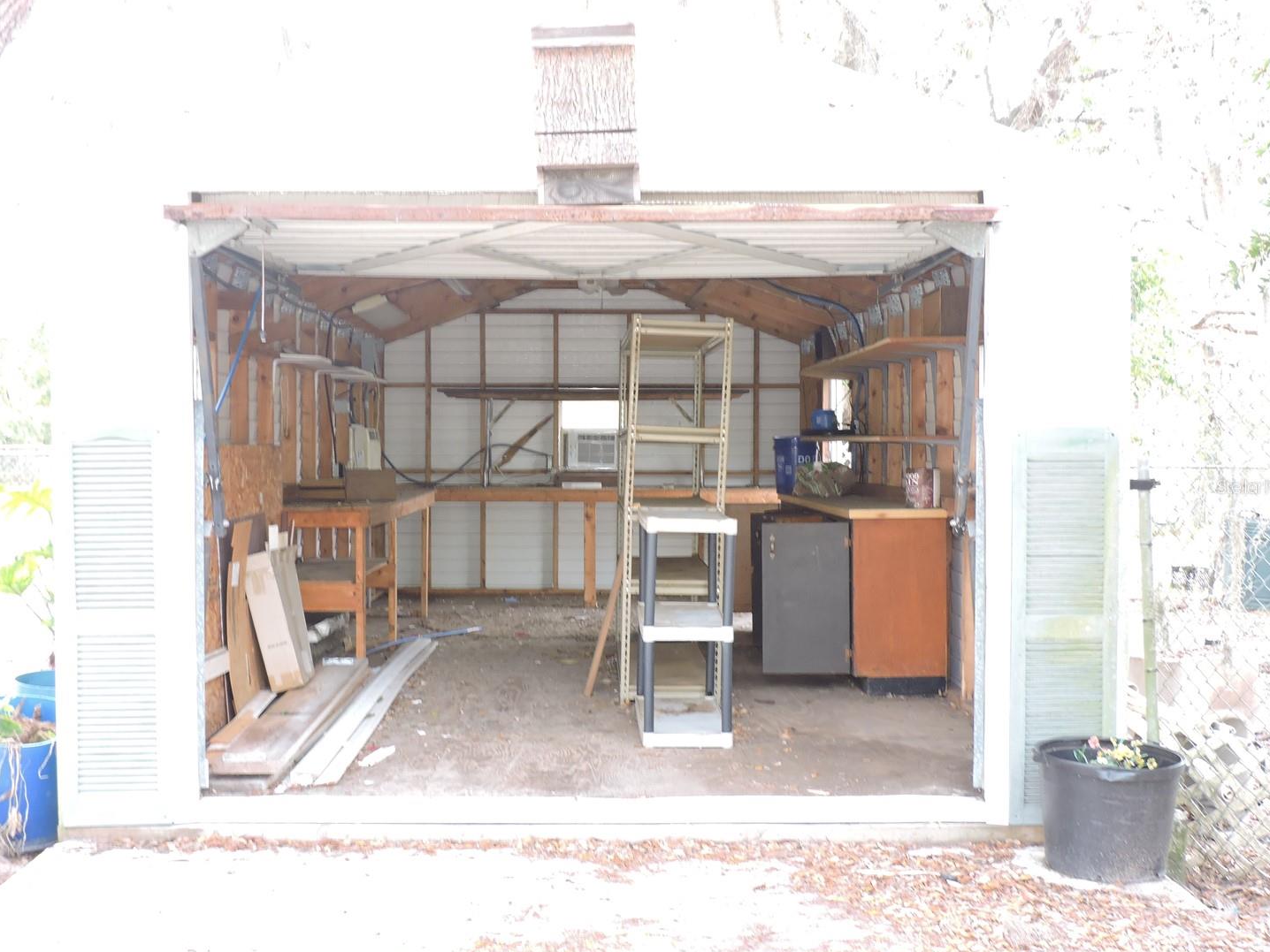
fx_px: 1431
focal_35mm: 39
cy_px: 486
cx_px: 593
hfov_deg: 47.8
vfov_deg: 36.8
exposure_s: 1/50
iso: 180
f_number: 3.3
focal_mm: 6.2
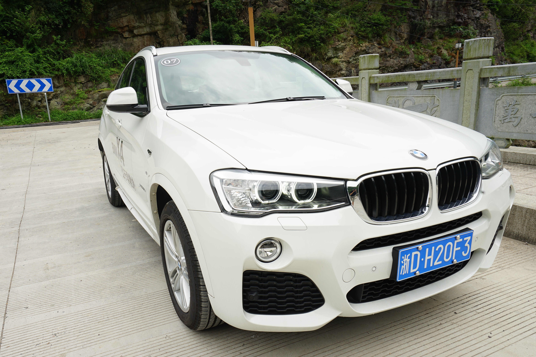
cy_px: 178
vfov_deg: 55.1
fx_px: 342
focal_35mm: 23
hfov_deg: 76.1
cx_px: 268
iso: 125
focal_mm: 23
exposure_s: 1/50
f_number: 14
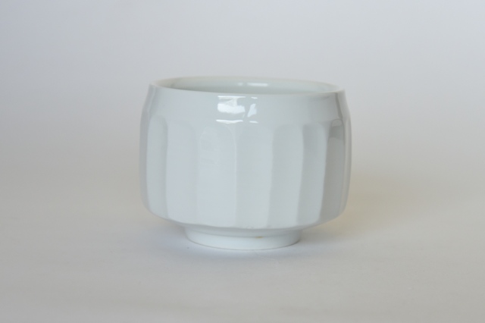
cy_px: 162
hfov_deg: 28.9
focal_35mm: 70
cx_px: 242
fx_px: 943
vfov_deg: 19.4
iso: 1000
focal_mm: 70
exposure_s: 1/500
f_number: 5.6
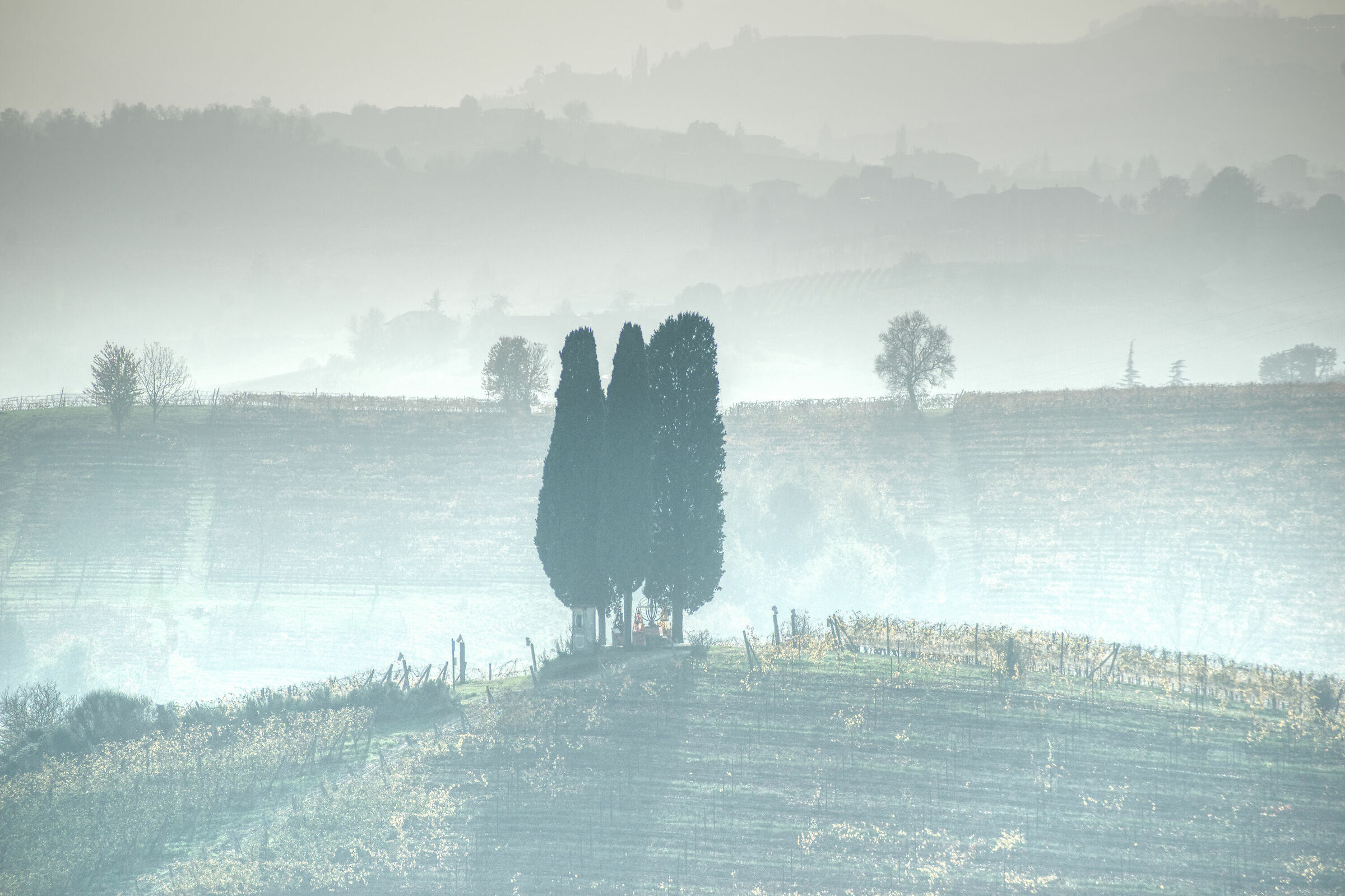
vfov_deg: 4.6
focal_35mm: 300
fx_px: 11203
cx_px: 672
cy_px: 448
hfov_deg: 6.9
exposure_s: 1/1000
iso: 200
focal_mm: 300
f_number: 9
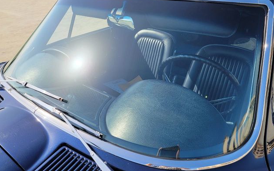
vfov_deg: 47.5
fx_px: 194
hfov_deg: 70.4
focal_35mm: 26
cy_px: 79
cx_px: 139
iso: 16
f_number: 1.8
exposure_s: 1/377
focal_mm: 6.7
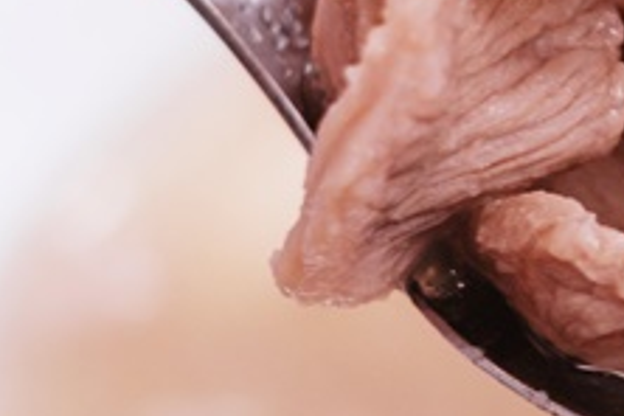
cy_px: 96
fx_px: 4974
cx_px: 1226
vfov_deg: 4.8
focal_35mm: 287
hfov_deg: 6.9
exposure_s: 1/60
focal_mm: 35
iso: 400
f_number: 3.2
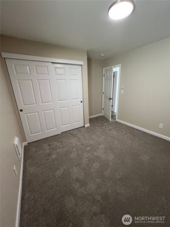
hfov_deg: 89.9
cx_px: 85
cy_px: 114
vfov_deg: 106.2
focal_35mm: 13
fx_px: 85
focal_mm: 1.57
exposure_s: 1/60
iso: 160
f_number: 1.8
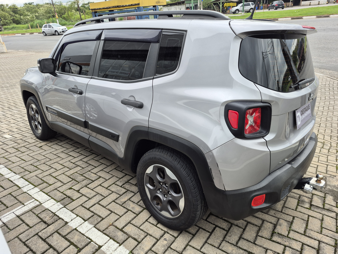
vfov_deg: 58.9
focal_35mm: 23
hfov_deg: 73.9
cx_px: 169
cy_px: 127
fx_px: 225
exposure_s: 1/644
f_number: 1.8
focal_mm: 5.4
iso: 25
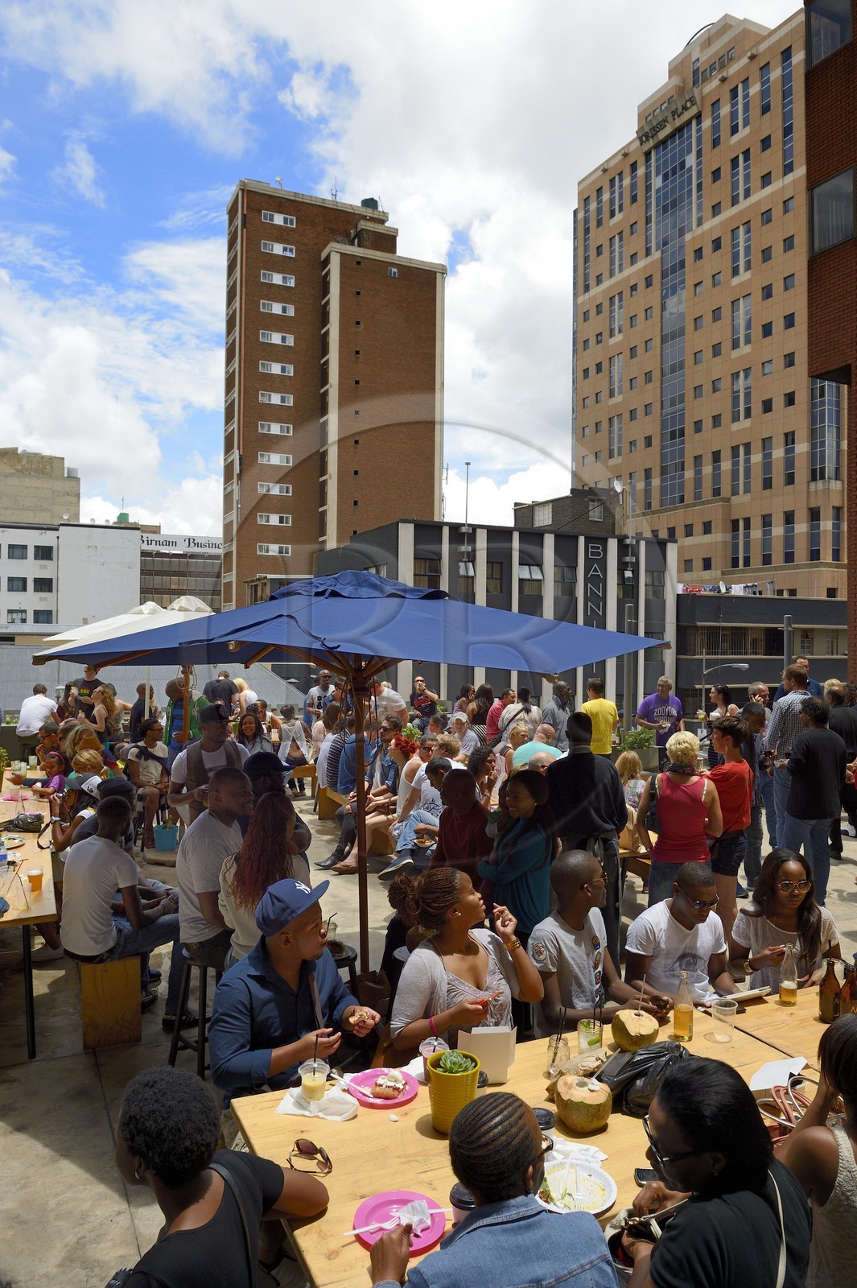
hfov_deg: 53.1
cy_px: 644
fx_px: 858
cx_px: 428
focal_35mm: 24
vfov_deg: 73.8
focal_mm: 24
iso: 200
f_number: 9
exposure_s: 1/320
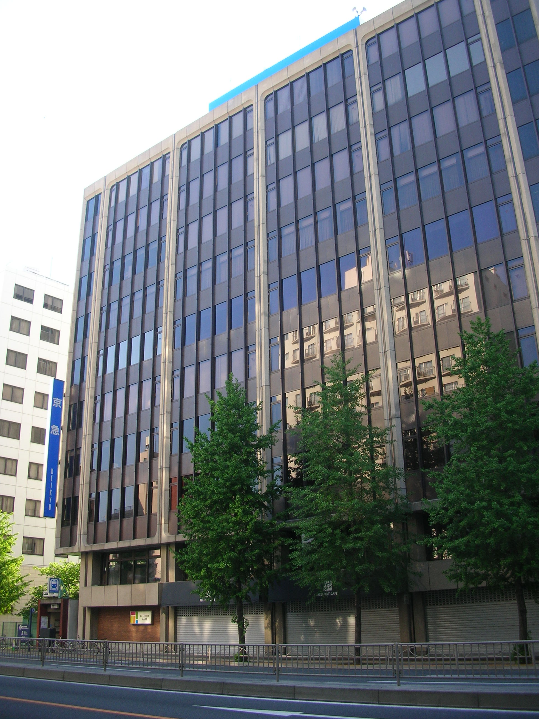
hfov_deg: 40.7
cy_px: 360
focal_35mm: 35
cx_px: 270
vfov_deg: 52.6
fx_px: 727
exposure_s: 1/112
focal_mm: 5.8
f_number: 3
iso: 50
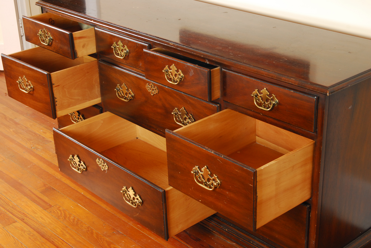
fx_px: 619
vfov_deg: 22.7
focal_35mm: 60
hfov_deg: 33.4
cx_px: 186
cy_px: 124
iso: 400
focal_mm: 40
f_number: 9
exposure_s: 1/125
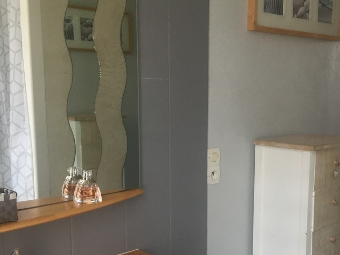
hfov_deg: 40.9
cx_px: 216
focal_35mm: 46
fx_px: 452
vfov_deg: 31.2
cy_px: 171
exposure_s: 1/33
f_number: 2.2
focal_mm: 4.15
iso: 50
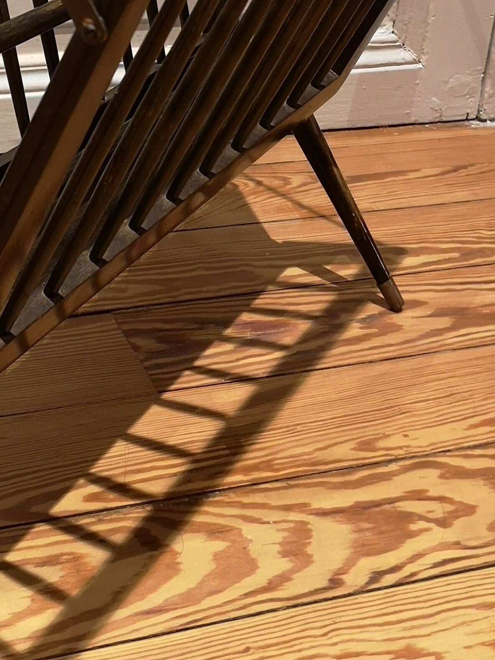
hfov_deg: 21.3
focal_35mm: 68
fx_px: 1297
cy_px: 73
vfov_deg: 27.6
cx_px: 87
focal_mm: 3.95
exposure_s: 1/33.3
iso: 320
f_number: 1.8
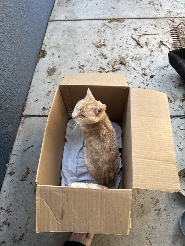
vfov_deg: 71.6
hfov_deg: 56.8
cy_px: 123
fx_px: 171
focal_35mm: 24
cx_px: 92
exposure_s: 1/121
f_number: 1.78
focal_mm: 6.76
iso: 50
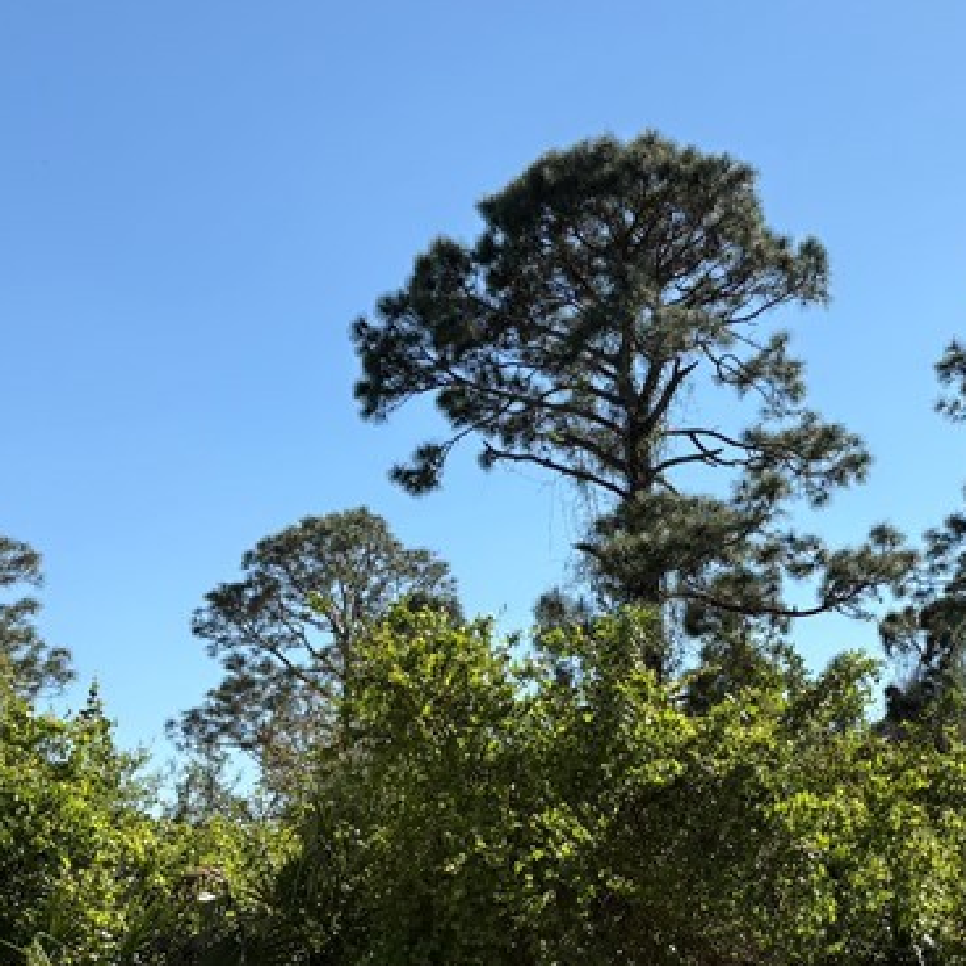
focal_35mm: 64
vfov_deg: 26.5
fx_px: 2021
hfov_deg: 26.3
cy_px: 748
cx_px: 788
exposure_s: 1/3125
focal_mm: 5.96
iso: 50
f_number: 1.6
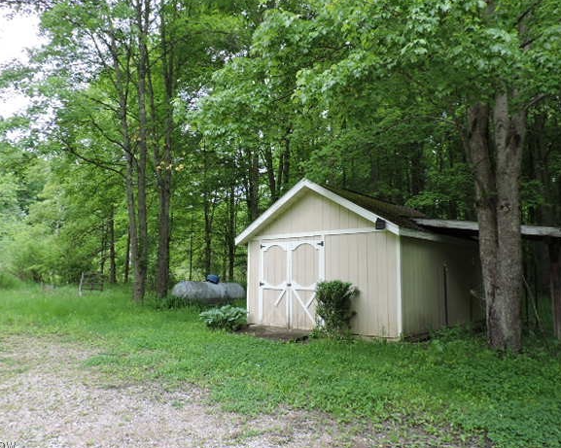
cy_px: 221
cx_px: 263
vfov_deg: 54.9
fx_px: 431
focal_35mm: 26
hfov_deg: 66.0
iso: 100
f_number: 3
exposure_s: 1/200
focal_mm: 4.3
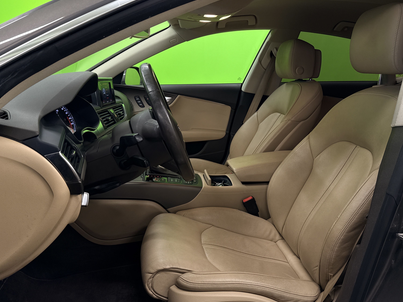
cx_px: 217
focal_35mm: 28
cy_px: 169
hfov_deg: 63.4
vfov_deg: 49.6
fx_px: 326
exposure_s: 1/100
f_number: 1.78
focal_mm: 6.76
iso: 125
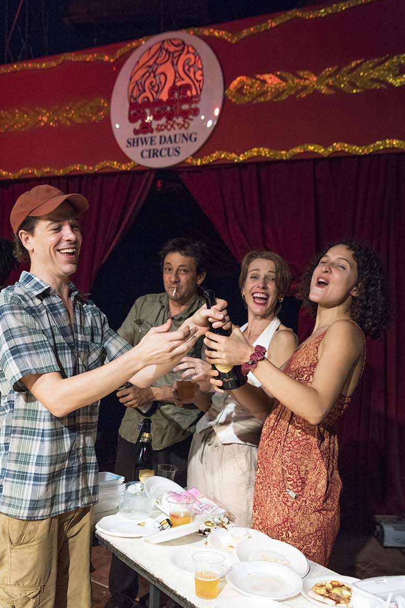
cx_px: 166
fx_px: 675
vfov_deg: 48.3
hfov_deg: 33.3
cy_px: 353
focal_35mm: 40
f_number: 4
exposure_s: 1/160
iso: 1600
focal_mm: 32
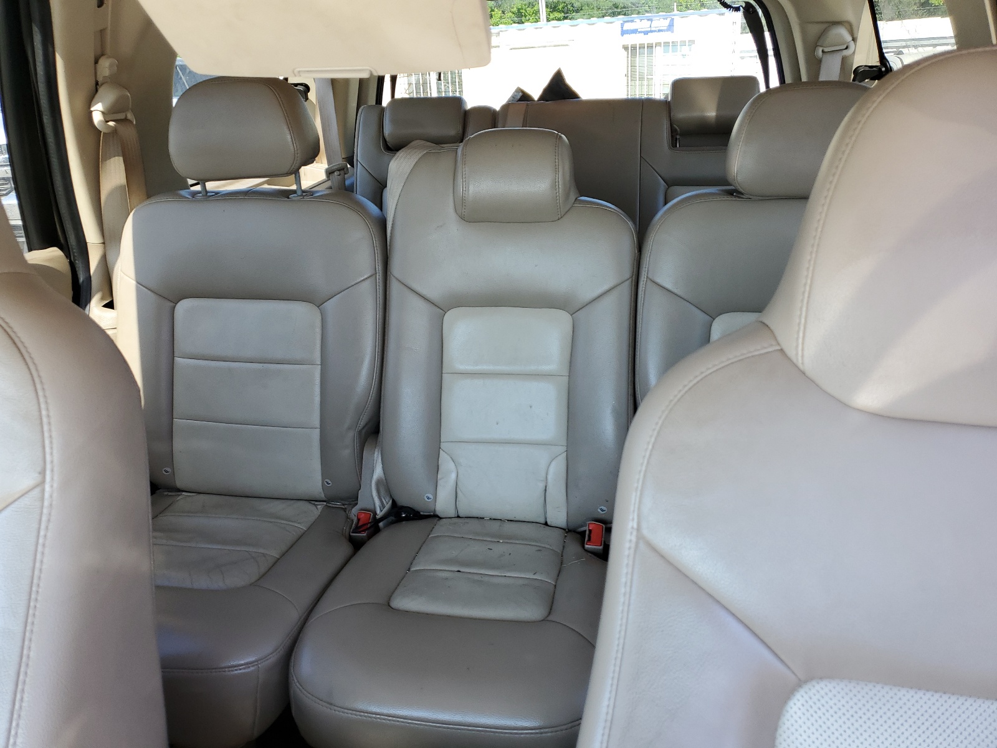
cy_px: 374
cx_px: 498
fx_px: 749
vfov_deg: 53.1
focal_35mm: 26
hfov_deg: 67.3
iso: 50
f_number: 1.5
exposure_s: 1/128
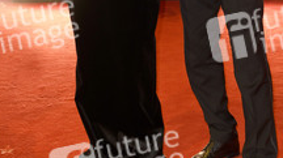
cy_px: -34
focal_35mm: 97
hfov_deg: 22.0
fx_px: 727
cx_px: 155
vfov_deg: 12.2
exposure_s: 1/400
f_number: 4
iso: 800
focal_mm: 50
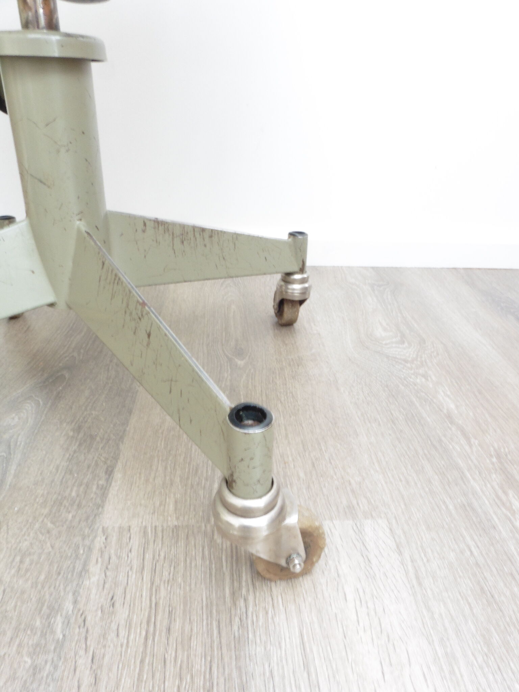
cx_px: 260
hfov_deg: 56.8
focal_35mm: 24
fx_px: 480
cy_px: 346
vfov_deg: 71.6
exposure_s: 1/10
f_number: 8
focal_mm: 4.3
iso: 200
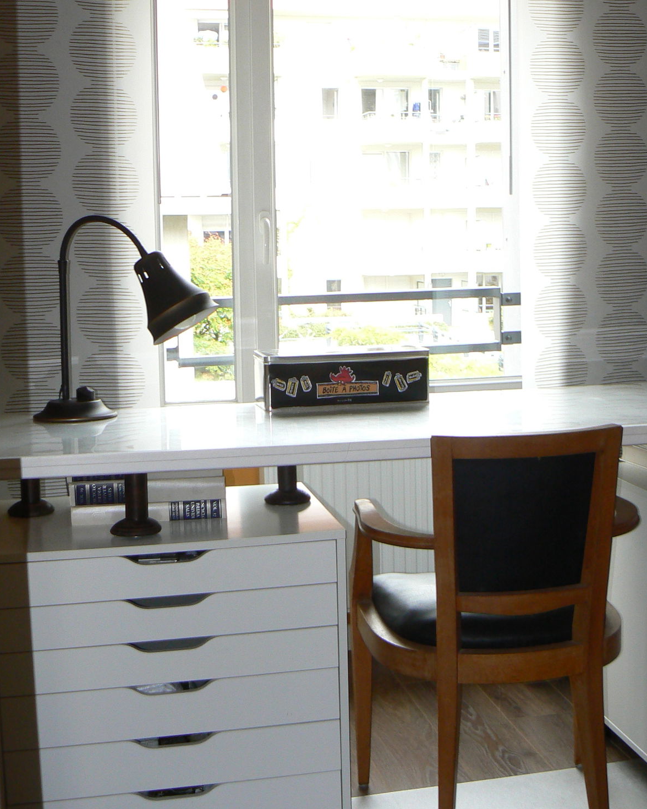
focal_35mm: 51
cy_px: 354
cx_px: 394
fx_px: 1221
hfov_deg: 29.6
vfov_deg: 36.6
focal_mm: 6
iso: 100
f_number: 2.8
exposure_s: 1/30
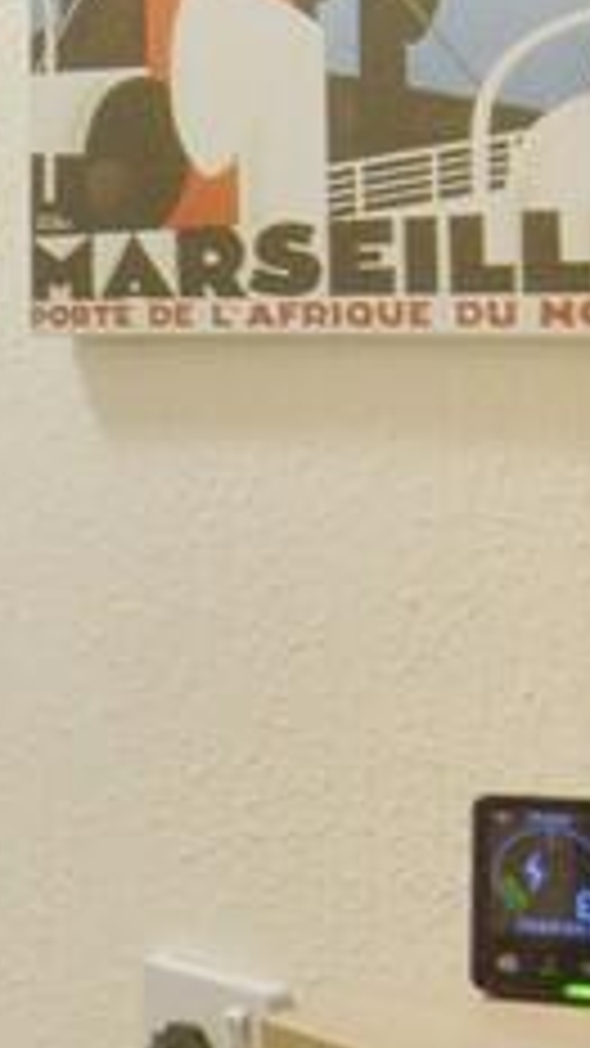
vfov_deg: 29.5
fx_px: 1920
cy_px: 909
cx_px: -412
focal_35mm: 69
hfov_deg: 15.4
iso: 1250
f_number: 8
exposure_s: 1/15
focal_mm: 10
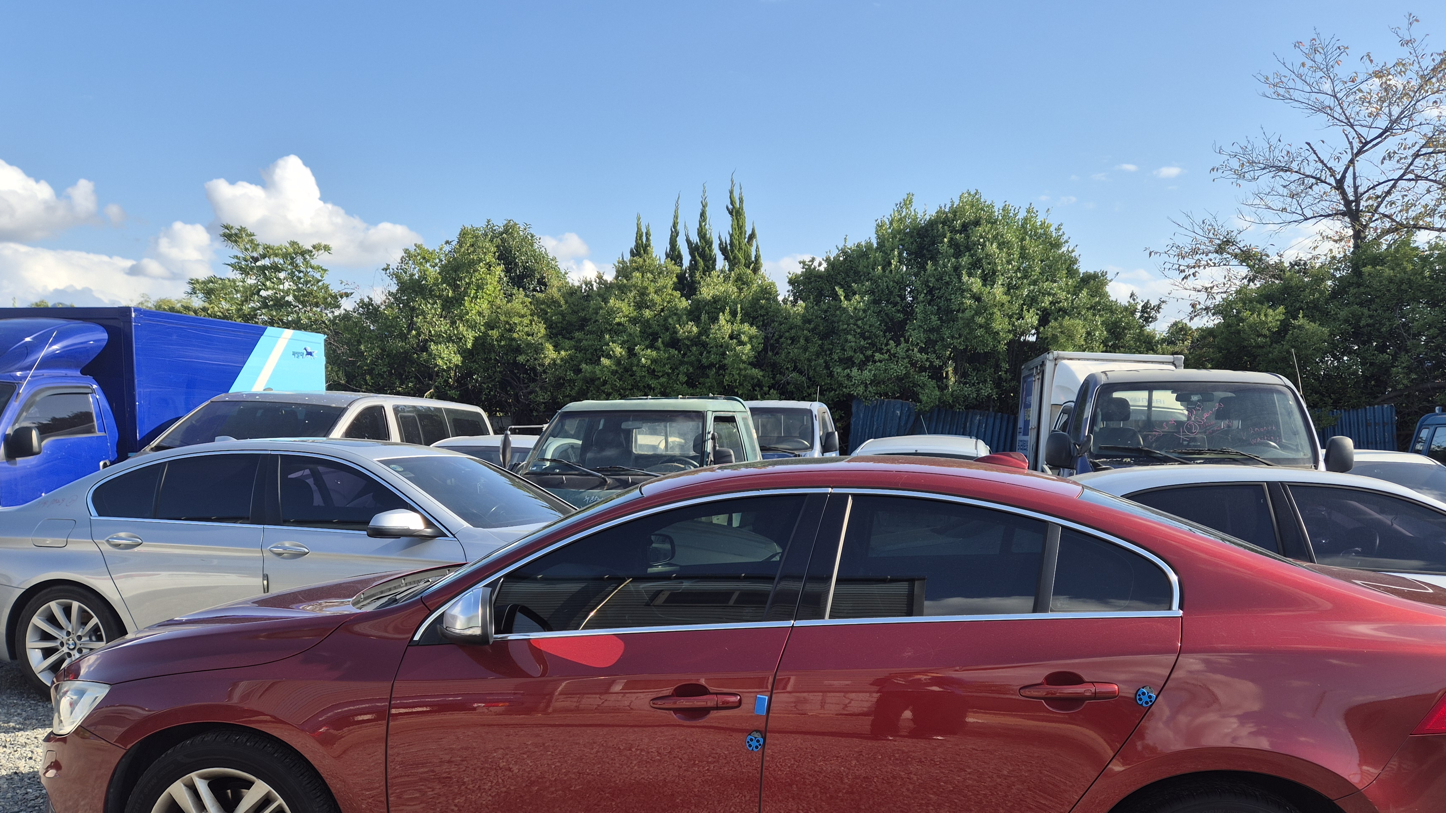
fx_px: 1112
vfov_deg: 39.8
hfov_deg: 65.8
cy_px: 525
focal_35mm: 29
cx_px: 819
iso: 25
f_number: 1.8
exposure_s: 1/1172
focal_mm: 5.4
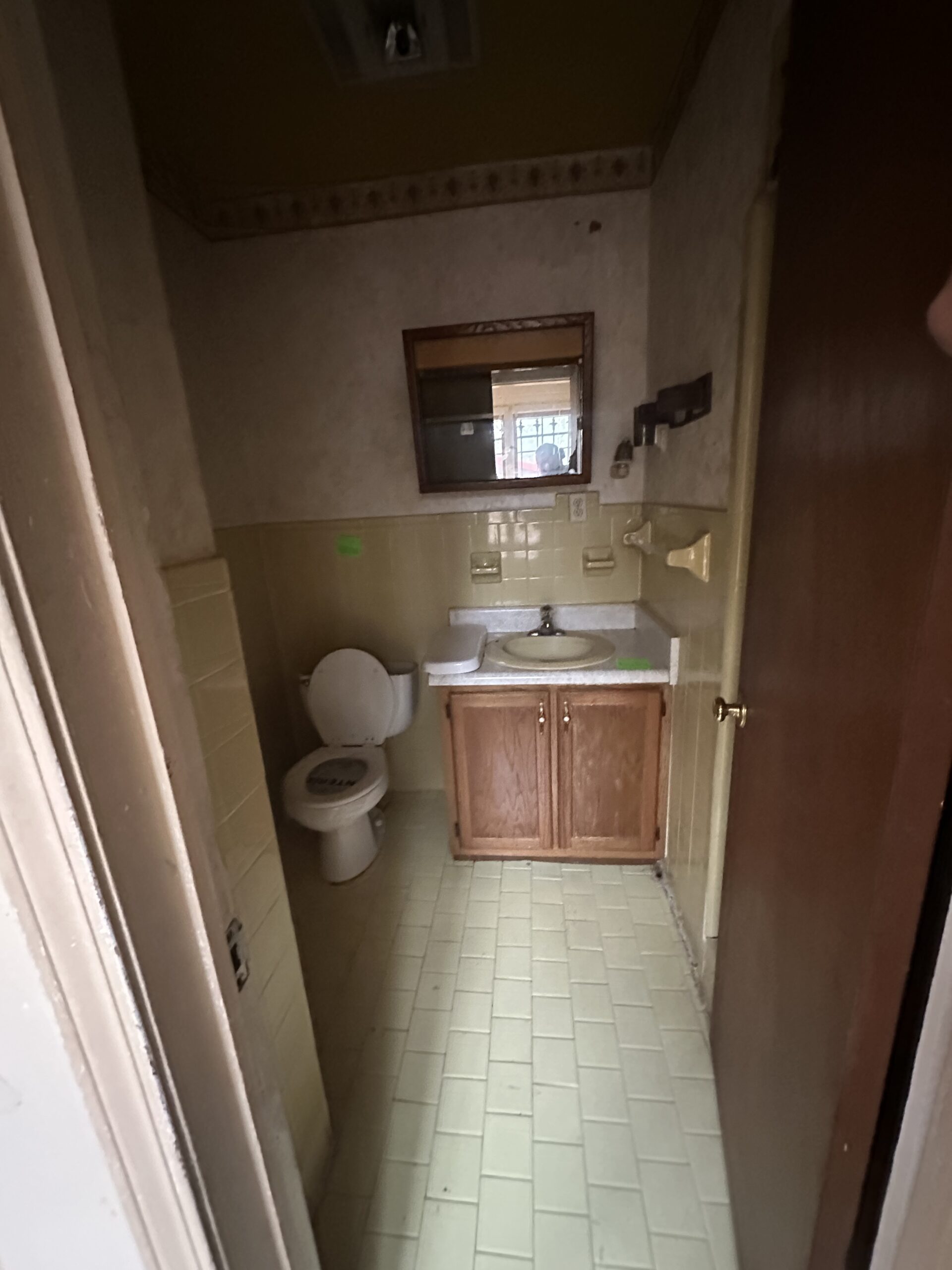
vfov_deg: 102.1
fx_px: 513
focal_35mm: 14
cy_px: 635
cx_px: 476
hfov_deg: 85.7
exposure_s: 1/41
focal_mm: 2.22
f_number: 2.2
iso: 1600
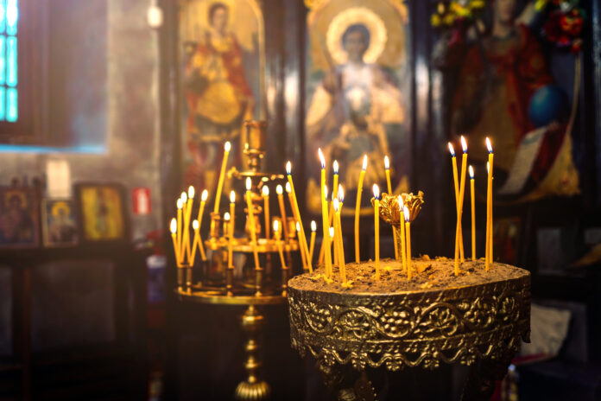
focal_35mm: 35
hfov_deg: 54.4
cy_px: 200
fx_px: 584
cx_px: 300
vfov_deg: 37.9
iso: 320
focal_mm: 35
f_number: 2
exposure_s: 1/60
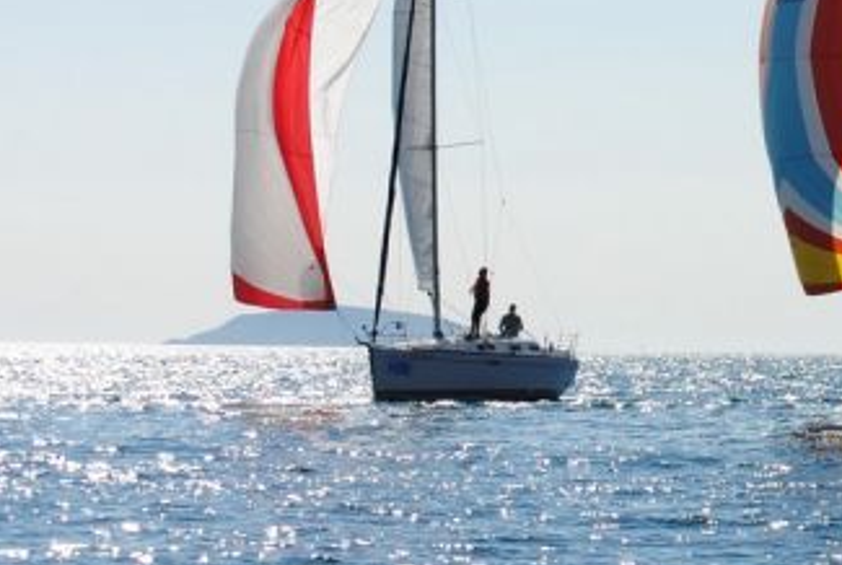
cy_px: 58
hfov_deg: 10.0
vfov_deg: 6.8
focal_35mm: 203
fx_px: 4762
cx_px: 868
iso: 100
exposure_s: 1/320
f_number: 9
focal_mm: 55
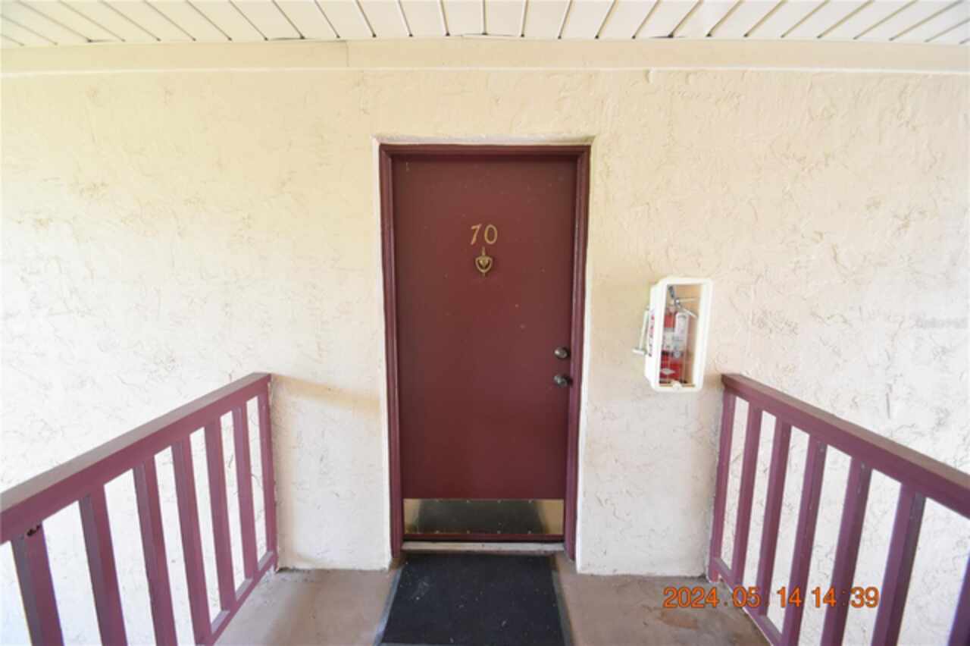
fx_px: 404
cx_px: 485
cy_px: 323
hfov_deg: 100.4
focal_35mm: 15
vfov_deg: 77.3
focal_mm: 10
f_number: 4
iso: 800
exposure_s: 1/60
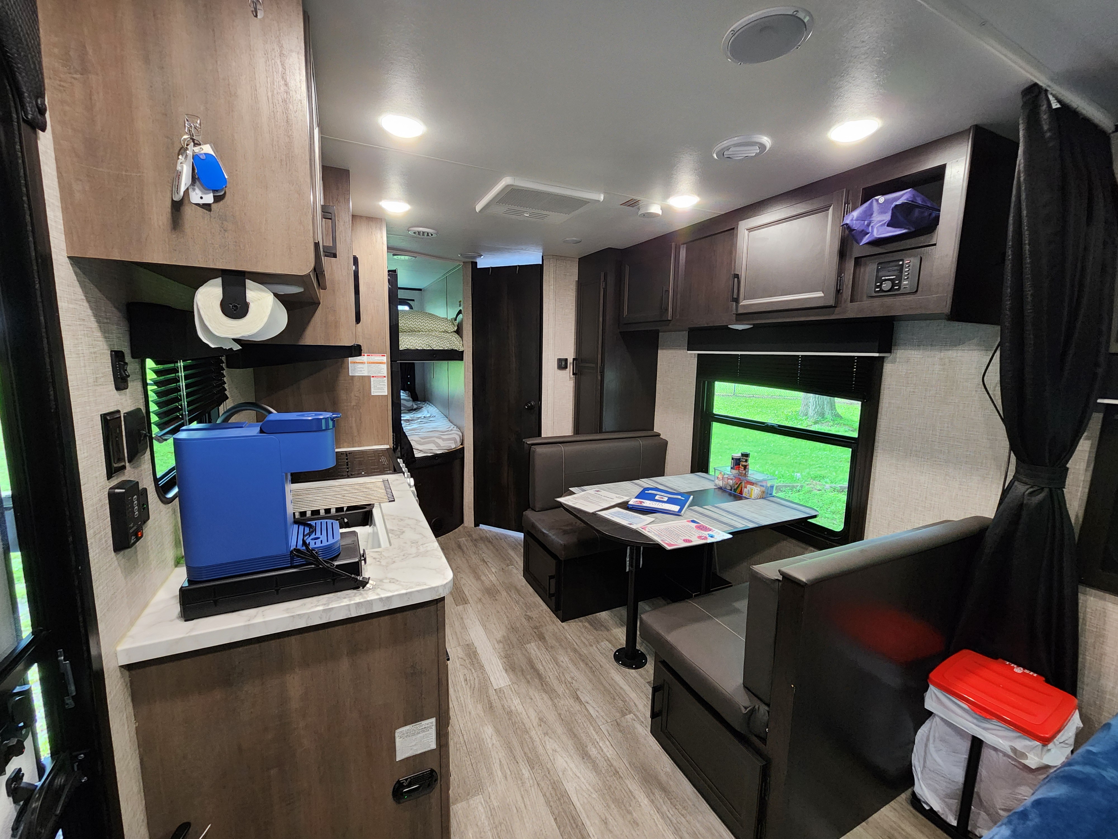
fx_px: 420
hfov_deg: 106.2
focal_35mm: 13
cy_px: 420
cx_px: 559
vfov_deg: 89.9
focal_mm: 2.2
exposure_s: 1/30
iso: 400
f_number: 2.2
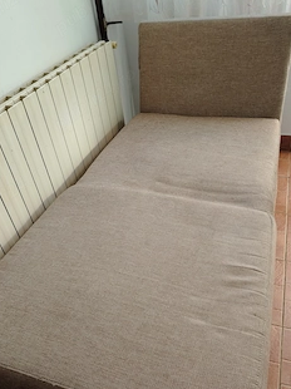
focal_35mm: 31
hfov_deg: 45.4
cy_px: 216
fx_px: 348
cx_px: 139
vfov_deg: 58.2
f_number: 1.75
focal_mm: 5.25
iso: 363
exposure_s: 1/50
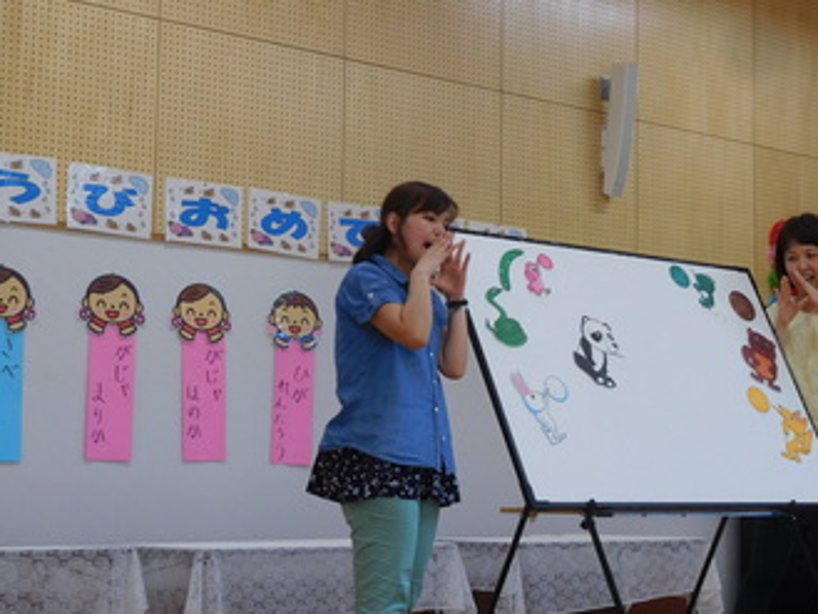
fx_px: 1726
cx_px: 589
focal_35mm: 73
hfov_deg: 26.4
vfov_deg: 20.2
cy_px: 323
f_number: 4.1
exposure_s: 1/30
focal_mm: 8.9
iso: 140
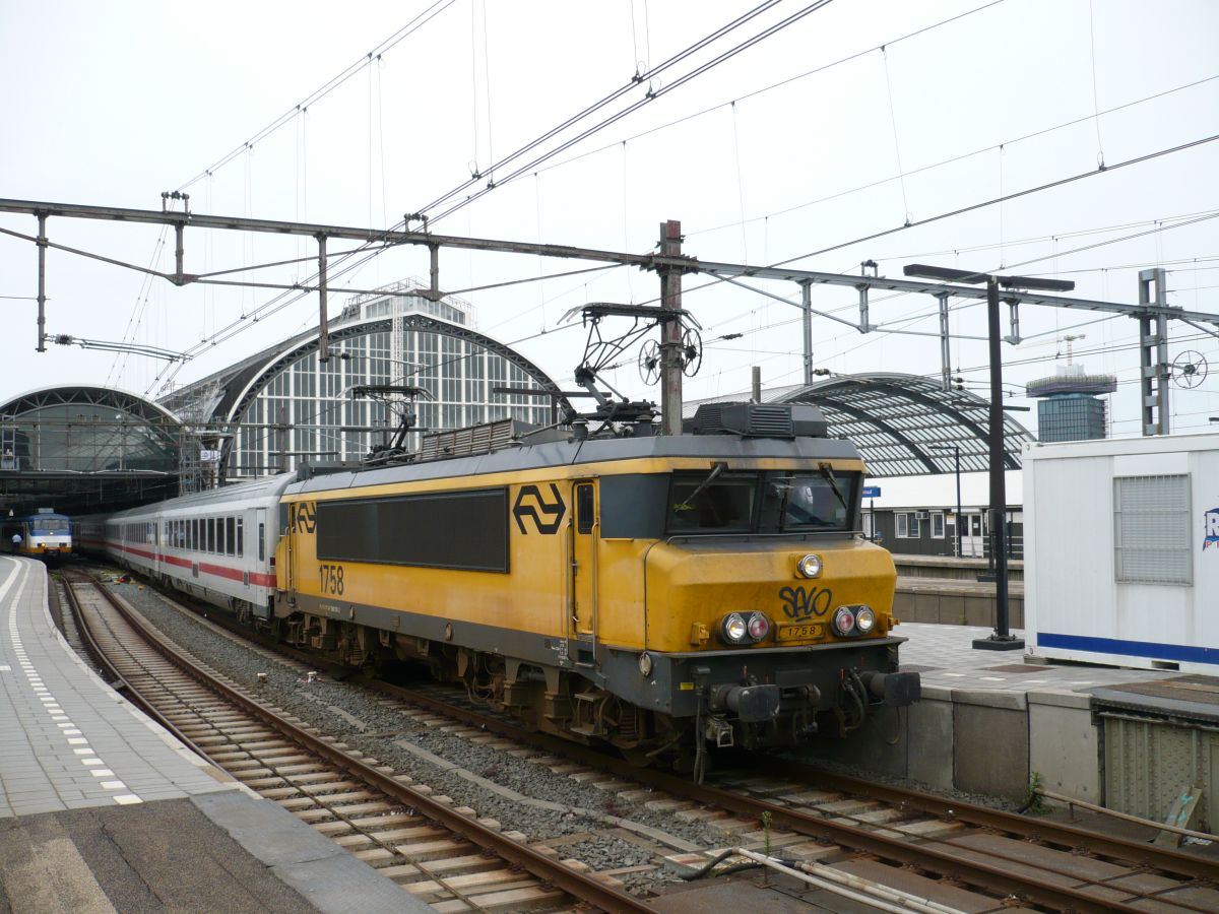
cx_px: 610
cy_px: 457
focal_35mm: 35
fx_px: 1233
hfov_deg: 52.6
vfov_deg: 40.7
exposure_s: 1/640
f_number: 2.8
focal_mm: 5.8
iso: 100
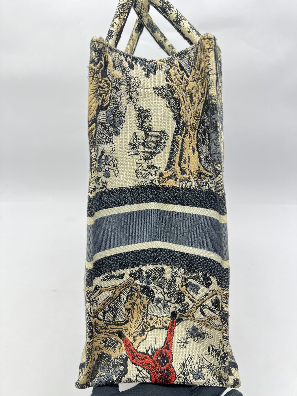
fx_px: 297
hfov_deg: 53.1
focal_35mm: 26
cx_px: 148
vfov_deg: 67.3
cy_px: 198
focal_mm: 5.7
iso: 80
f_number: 1.5
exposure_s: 1/100
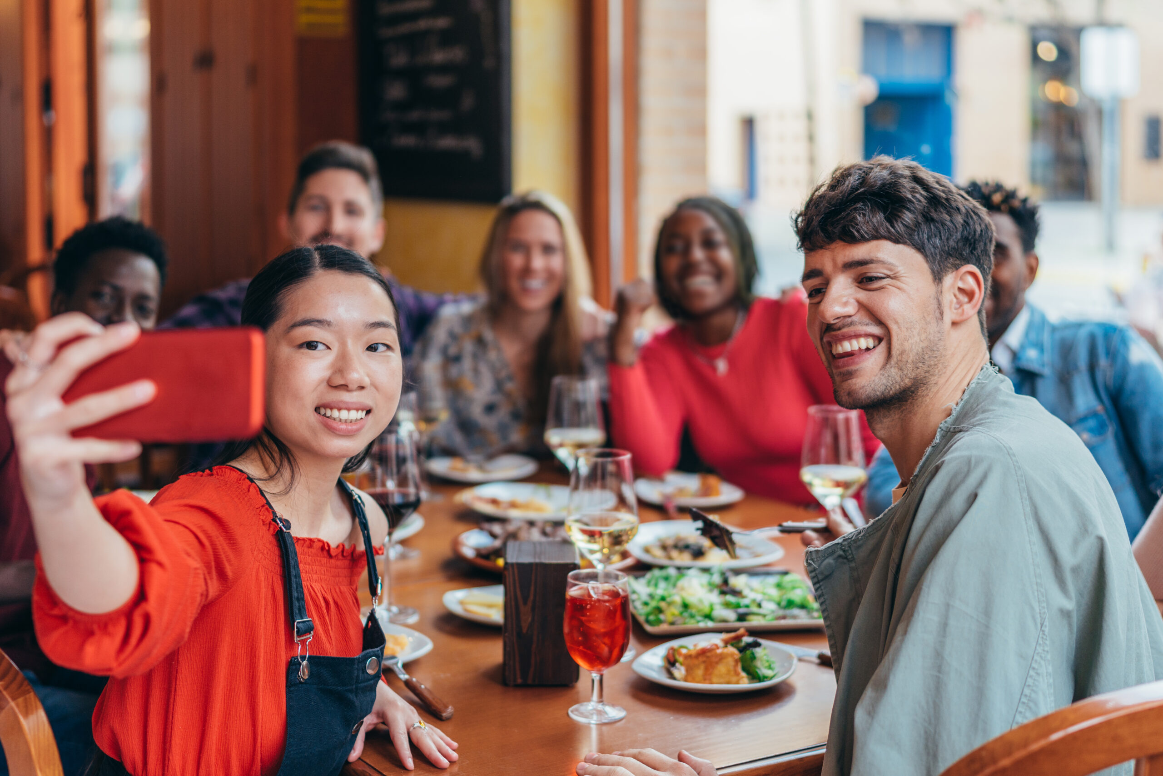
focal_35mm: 52
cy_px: 388
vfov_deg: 25.8
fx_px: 1696
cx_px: 582
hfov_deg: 37.8
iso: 100
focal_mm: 35
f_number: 1.4
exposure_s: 1/640
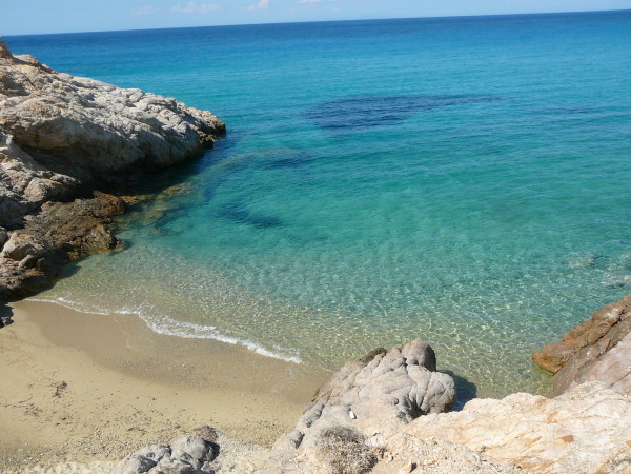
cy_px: 237
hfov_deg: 52.6
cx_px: 316
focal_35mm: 35
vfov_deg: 40.7
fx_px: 638
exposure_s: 1/500
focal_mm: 5.2
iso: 80
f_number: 5
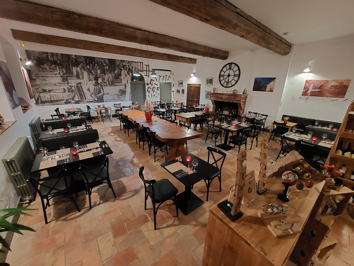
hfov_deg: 106.2
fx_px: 133
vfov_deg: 89.9
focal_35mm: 13
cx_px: 177
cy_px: 133
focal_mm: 1.74
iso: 800
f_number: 2.2
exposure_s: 1/10
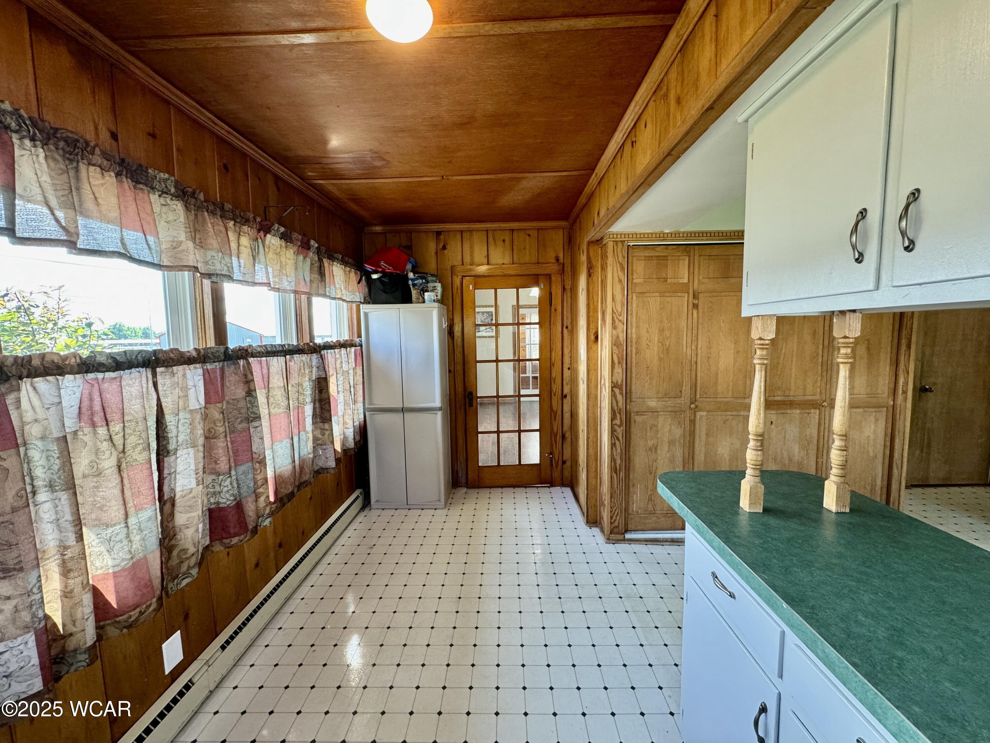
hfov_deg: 102.1
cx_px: 495
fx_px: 400
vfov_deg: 85.7
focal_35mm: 14
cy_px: 372
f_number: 2.2
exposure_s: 1/120
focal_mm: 2.22
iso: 200
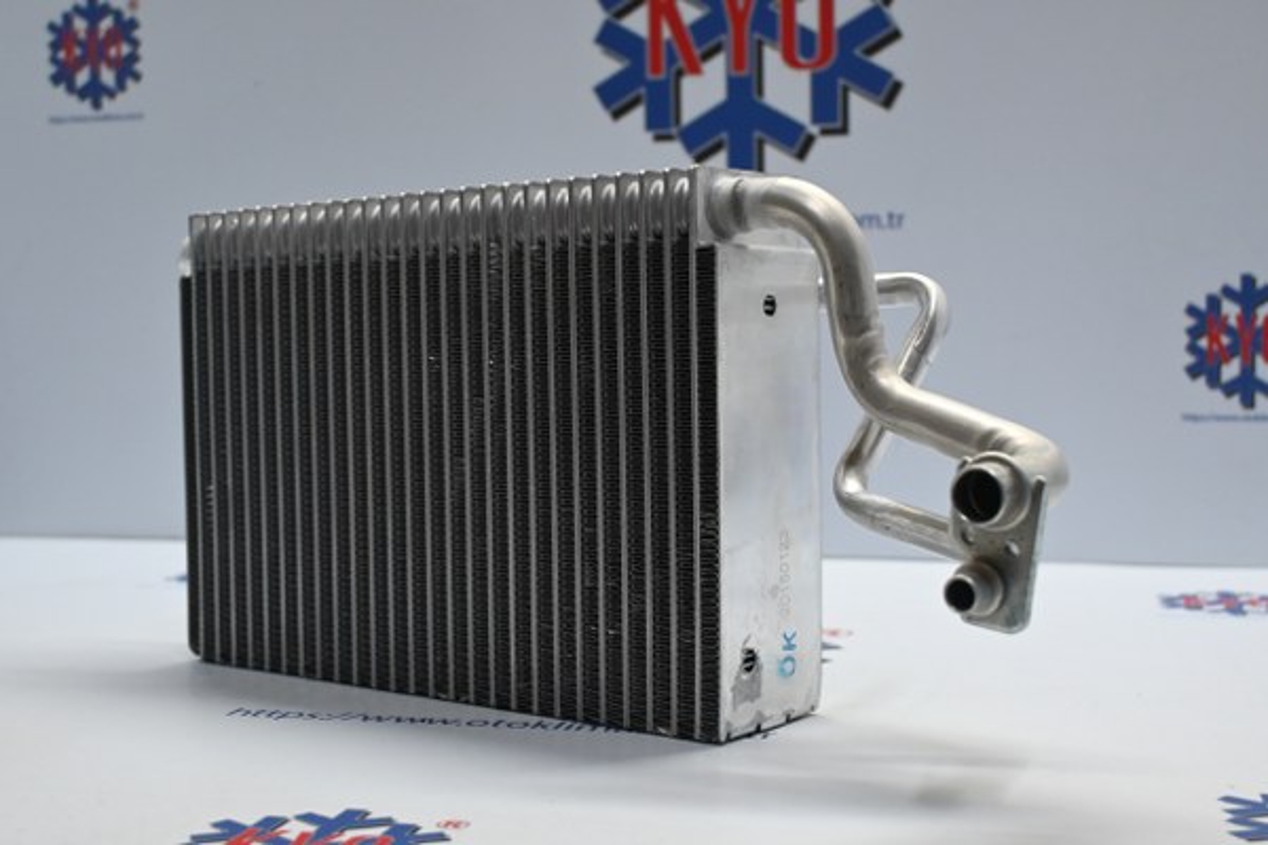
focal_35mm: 46
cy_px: 422
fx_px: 1611
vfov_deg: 29.4
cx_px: 634
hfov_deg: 43.0
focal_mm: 30.5
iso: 1400
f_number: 4.8
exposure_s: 1/125
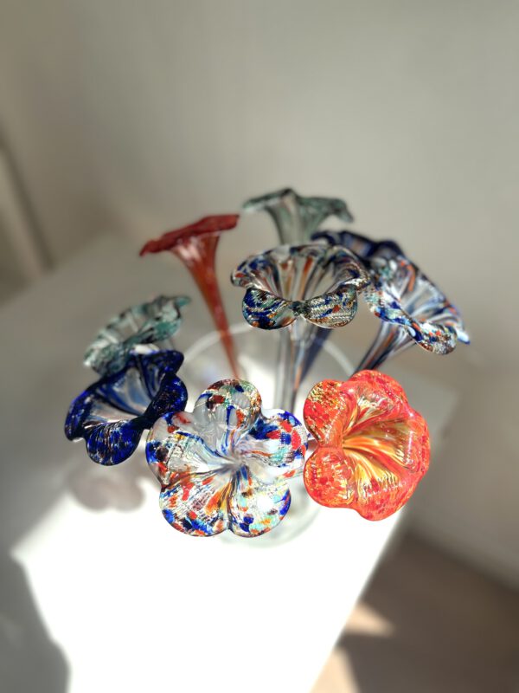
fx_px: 520
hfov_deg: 53.1
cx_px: 260
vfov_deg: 67.3
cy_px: 346
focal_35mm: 26
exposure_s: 1/2179
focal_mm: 5.1
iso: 50
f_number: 1.6
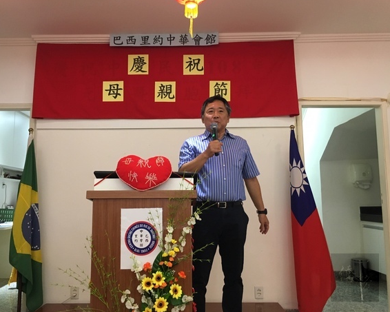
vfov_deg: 47.1
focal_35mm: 31
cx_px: 179
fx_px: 358
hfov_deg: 57.1
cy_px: 155
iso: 125
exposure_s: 1/30
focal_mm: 4.15
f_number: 2.2
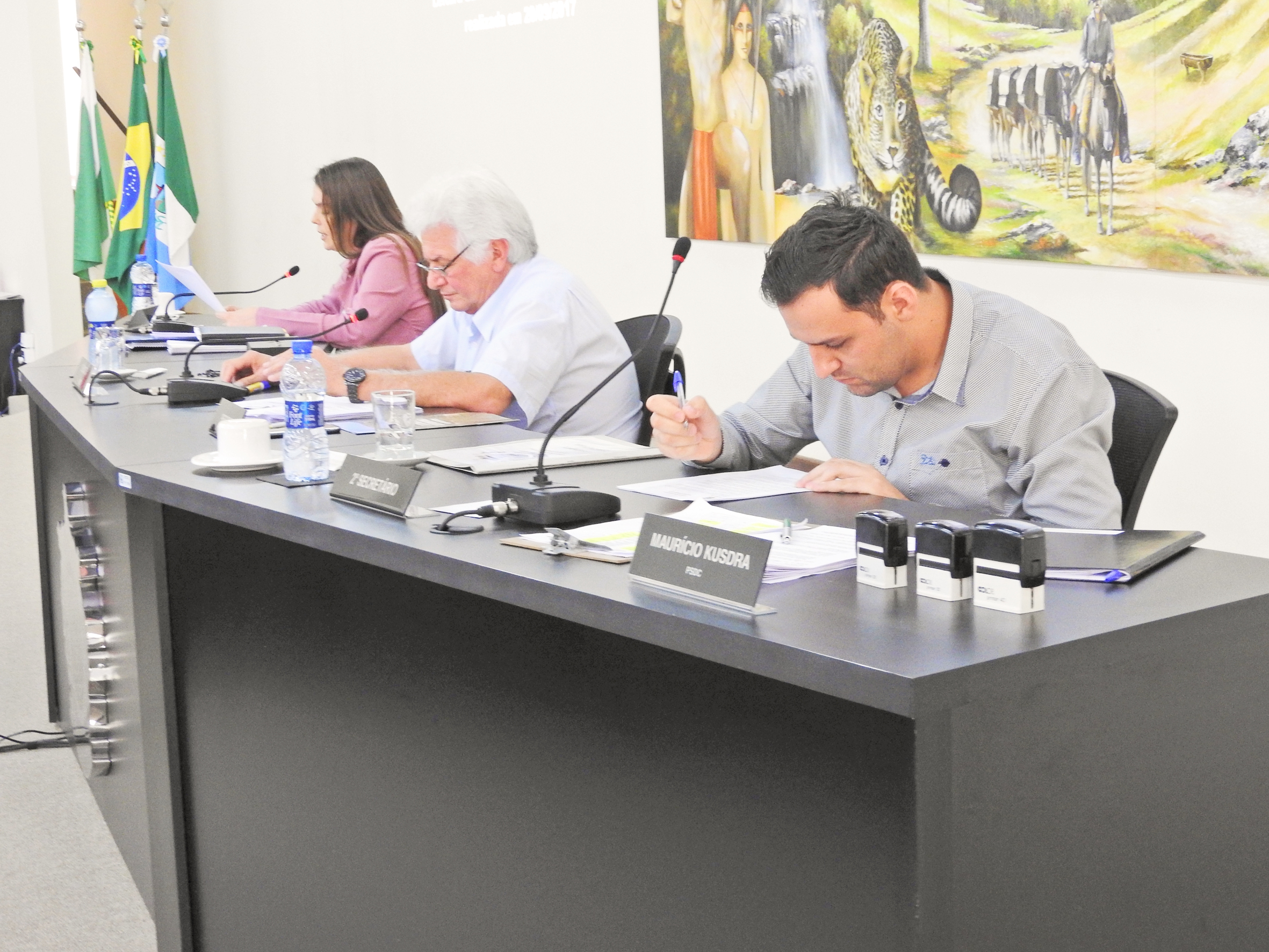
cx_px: 634
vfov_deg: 22.6
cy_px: 476
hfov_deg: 29.8
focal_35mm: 65
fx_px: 2383
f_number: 4.8
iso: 560
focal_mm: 11.6
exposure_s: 1/10
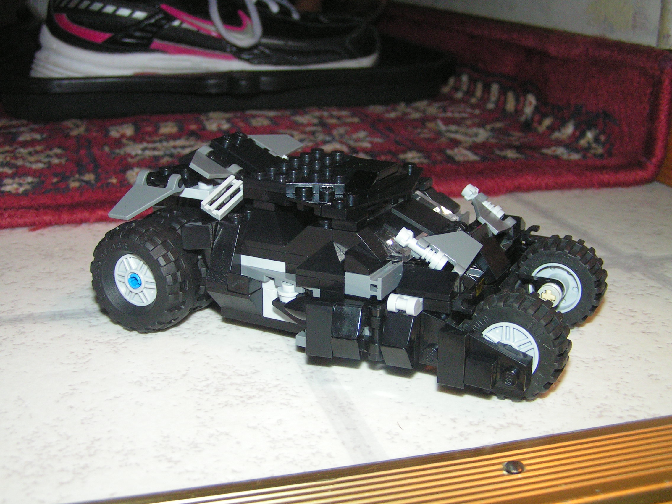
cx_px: 336
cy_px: 252
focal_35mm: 44
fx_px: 854
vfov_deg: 32.9
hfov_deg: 42.9
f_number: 2.8
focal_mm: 7.4
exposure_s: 1/50
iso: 200
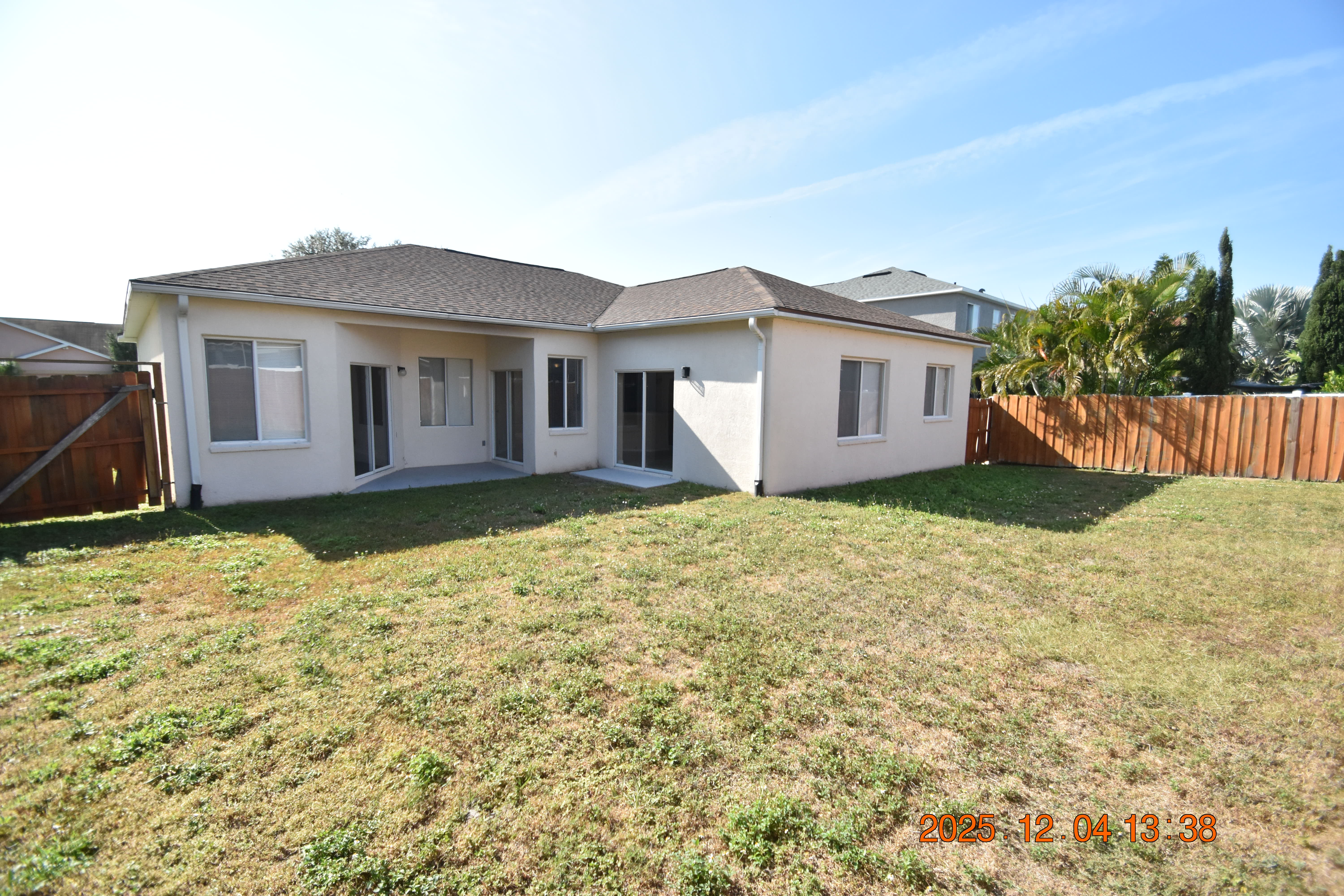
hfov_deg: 100.4
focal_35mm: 15
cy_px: 448
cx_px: 672
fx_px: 560
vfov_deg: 77.3
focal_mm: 10
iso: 800
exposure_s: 1/4000
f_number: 3.5
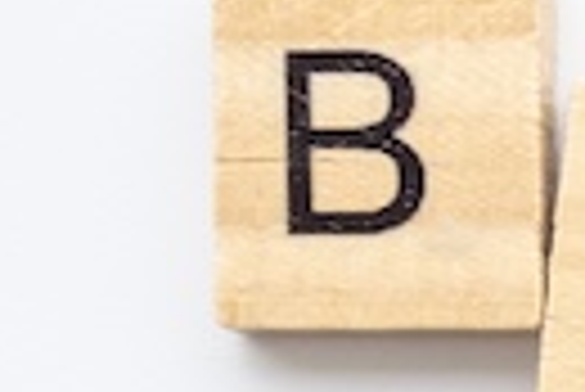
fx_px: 7028
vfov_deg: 3.1
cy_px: 1291
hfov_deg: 4.5
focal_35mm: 432
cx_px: 2110
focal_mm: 55
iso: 100
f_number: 3.2
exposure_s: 1/160
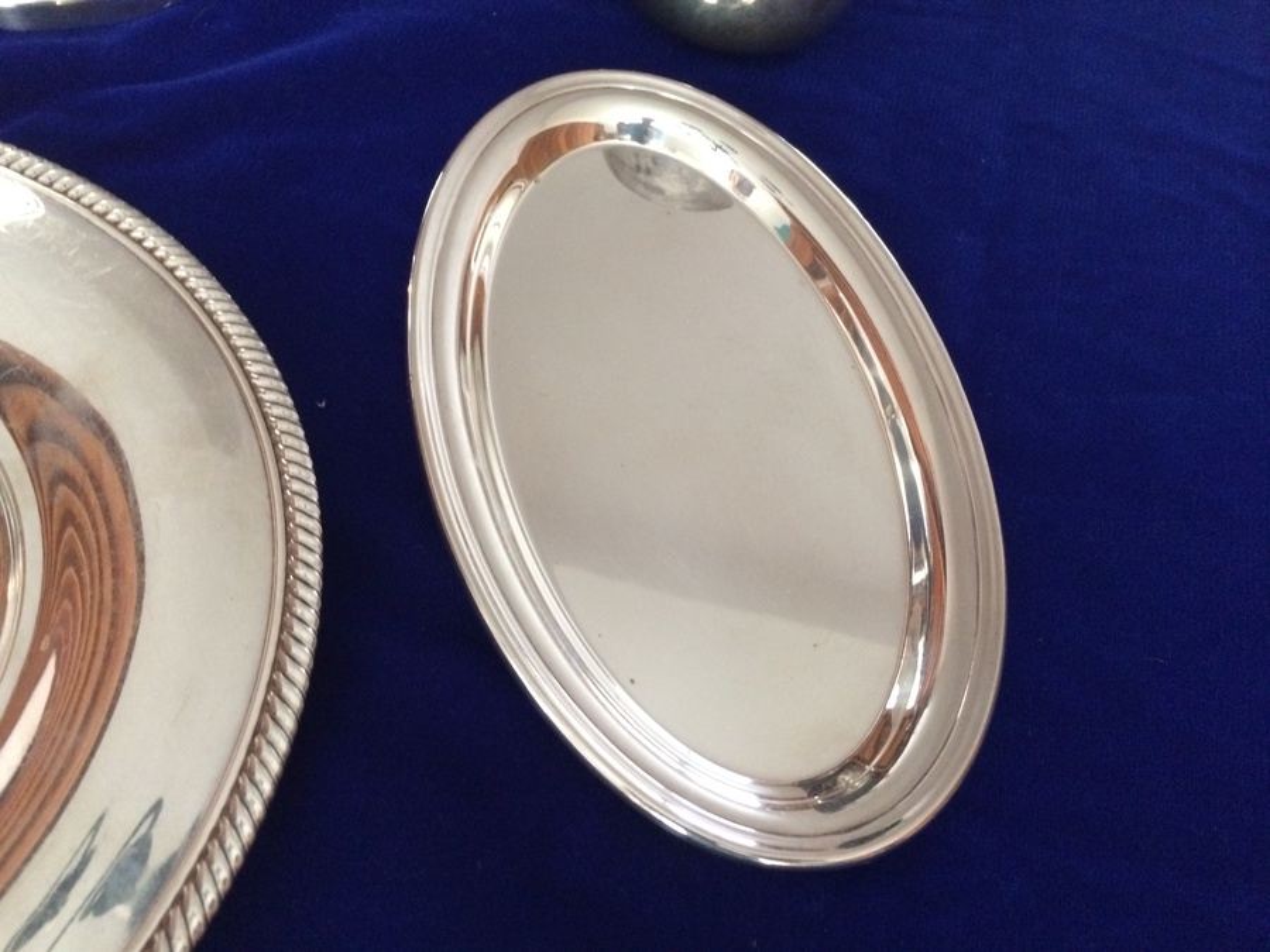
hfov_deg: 60.0
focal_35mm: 30
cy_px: 476
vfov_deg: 46.8
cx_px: 635
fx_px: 1101
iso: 320
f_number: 2.2
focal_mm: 4.12
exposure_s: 1/15
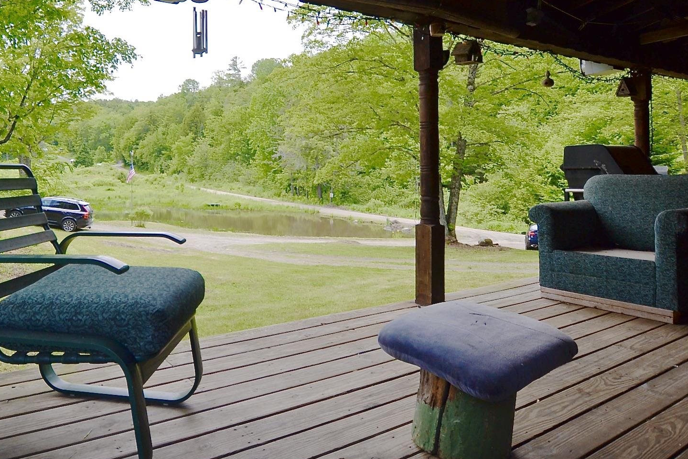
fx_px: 459
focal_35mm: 24
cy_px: 150
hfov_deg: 71.4
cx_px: 226
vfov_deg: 52.0
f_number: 6.3
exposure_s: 1/160
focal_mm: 10
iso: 100
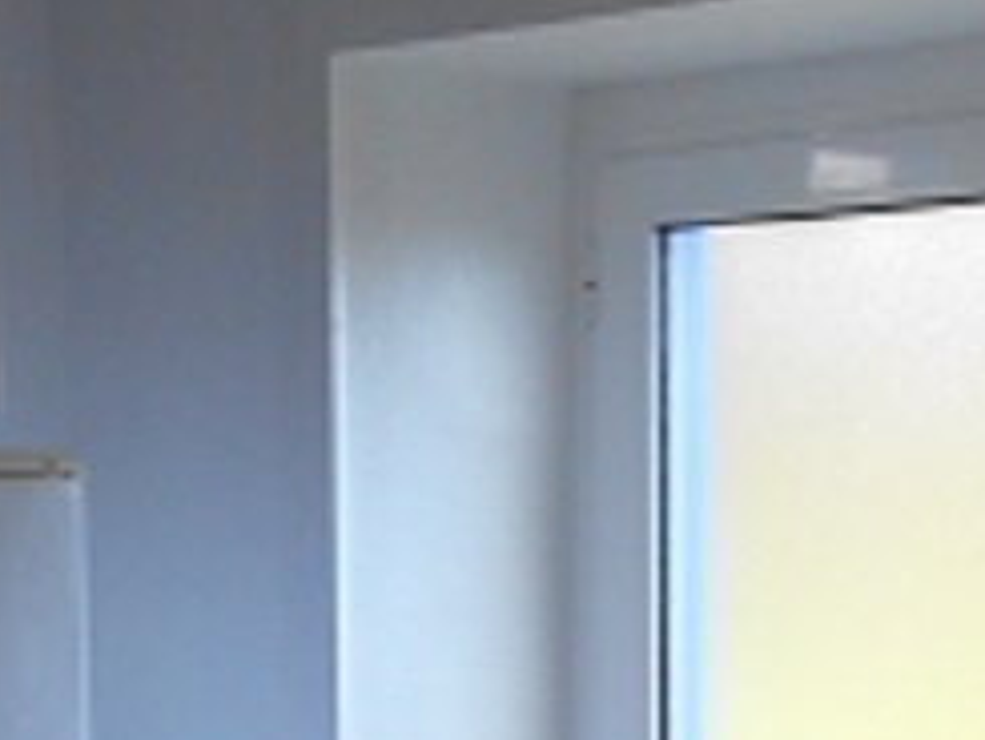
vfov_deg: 12.9
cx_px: 499
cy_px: 1273
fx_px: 3018
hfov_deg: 18.5
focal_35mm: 106
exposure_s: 1/30
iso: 200
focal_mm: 4.7
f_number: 3.4
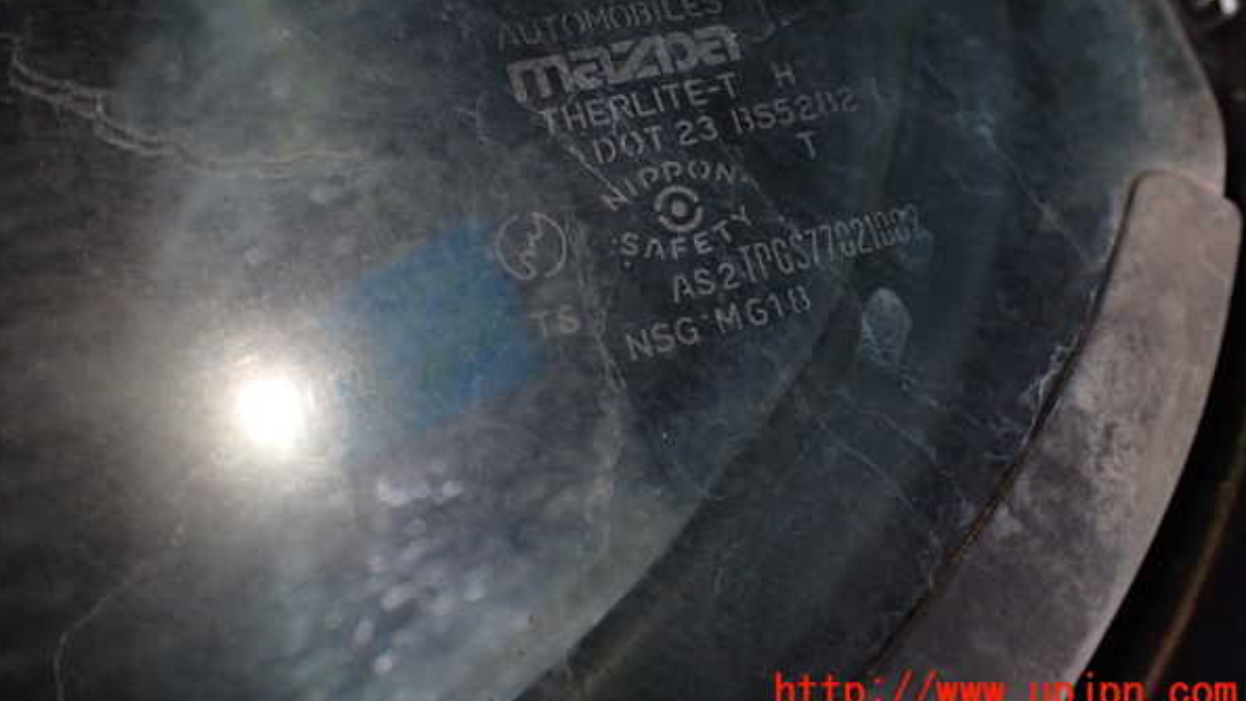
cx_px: 619
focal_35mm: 33
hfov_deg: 59.5
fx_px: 1090
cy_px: 248
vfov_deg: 35.4
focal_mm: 5.4
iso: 320
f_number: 2.3
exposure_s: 1/125
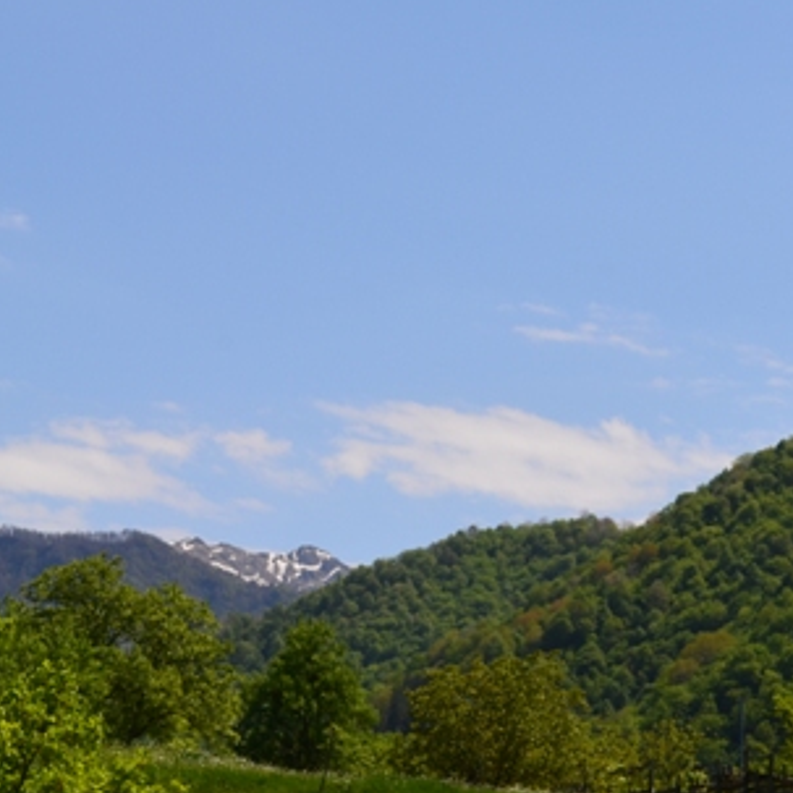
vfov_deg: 11.8
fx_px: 3833
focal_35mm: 148
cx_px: 811
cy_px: 544
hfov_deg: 11.7
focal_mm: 55
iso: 200
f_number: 11
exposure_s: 1/400
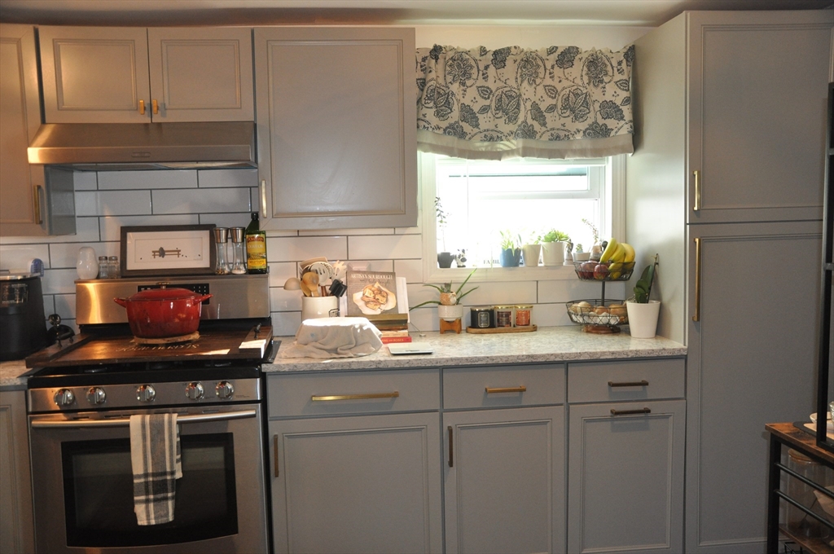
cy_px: 277
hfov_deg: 57.3
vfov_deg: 39.9
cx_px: 417
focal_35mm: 33
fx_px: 764
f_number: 3.8
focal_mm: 22
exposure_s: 1/100
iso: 800
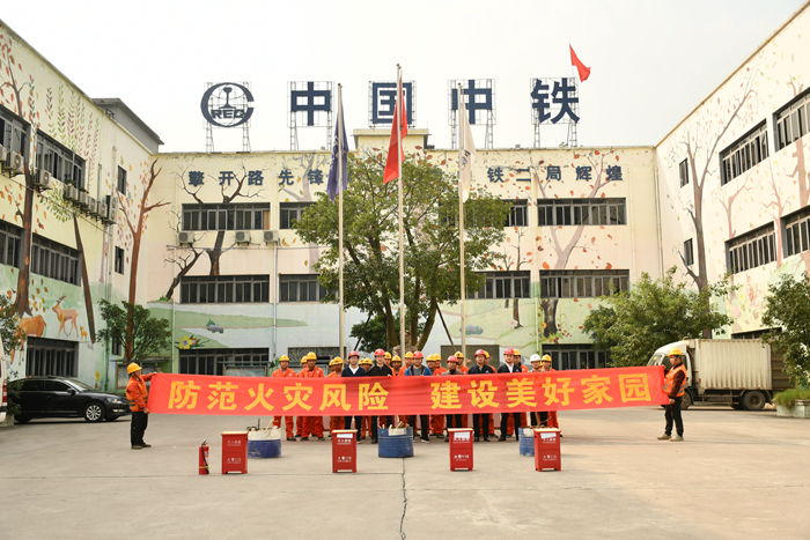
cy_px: 270
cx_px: 405
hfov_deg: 55.8
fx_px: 765
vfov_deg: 38.9
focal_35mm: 34
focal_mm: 23
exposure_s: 1/1000
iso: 200
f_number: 3.8
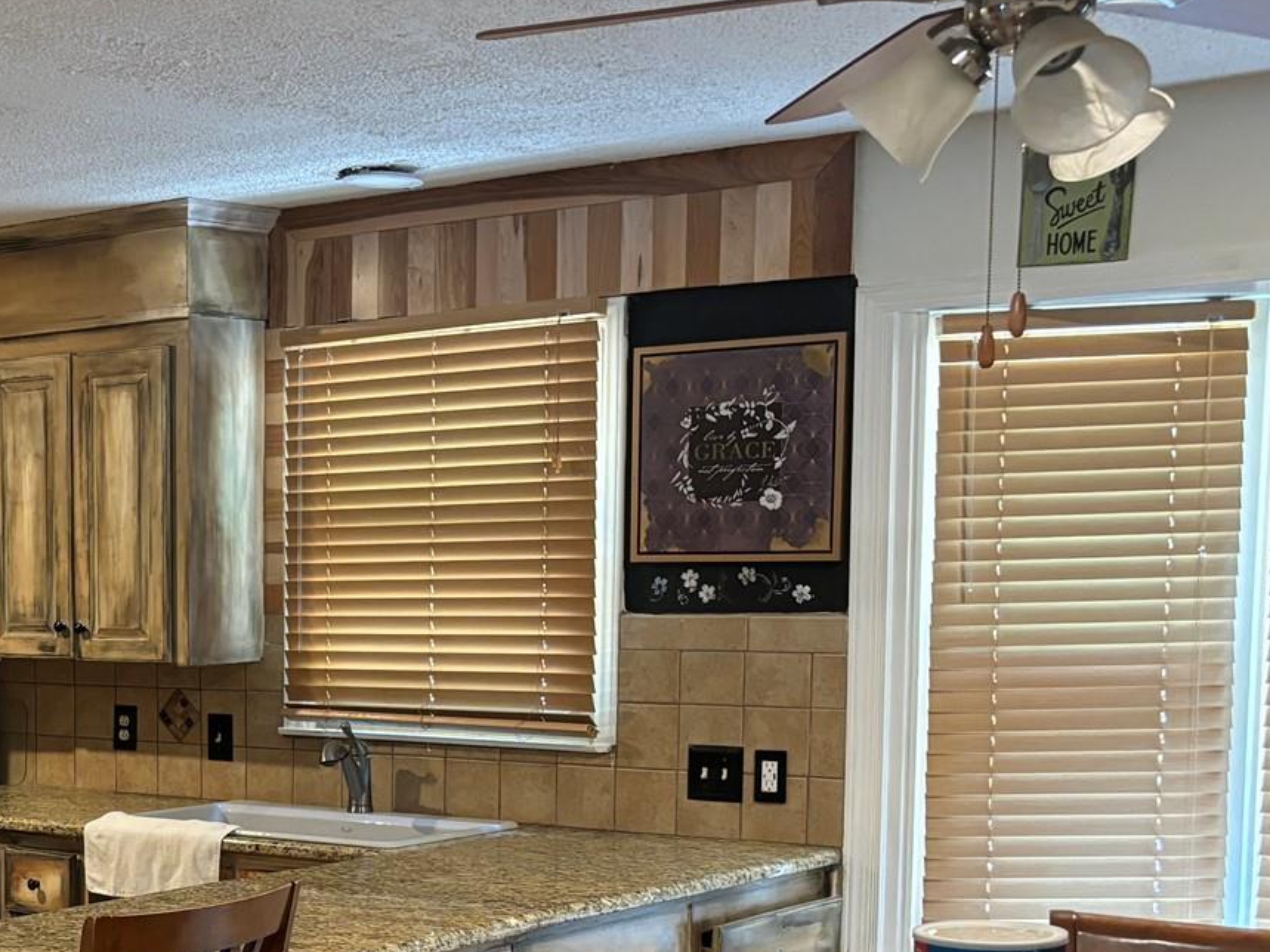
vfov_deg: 23.2
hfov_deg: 28.7
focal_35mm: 62
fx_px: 2274
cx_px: -77
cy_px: 783
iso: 400
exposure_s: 1/40
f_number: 1.6
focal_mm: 5.96
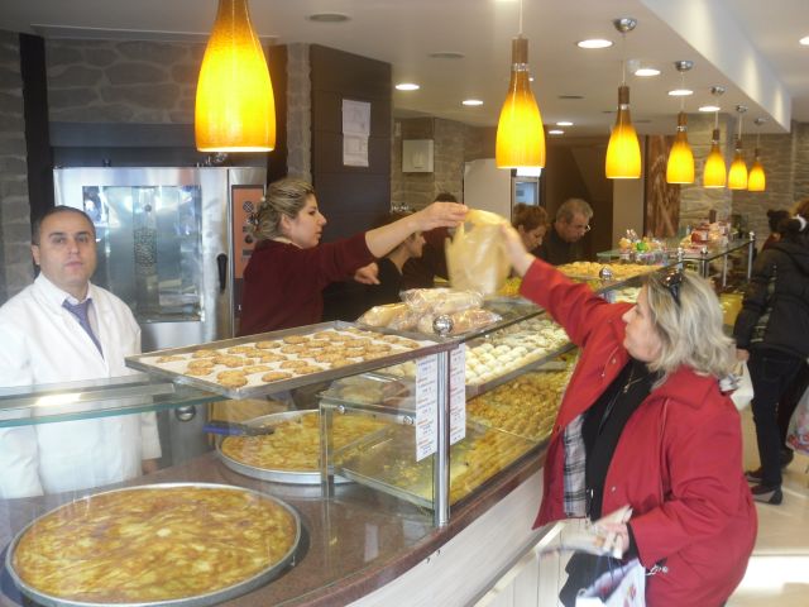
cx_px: 404
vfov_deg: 41.8
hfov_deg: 54.0
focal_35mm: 34
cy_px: 304
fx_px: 795
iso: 100
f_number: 2.8
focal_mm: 6
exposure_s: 1/45
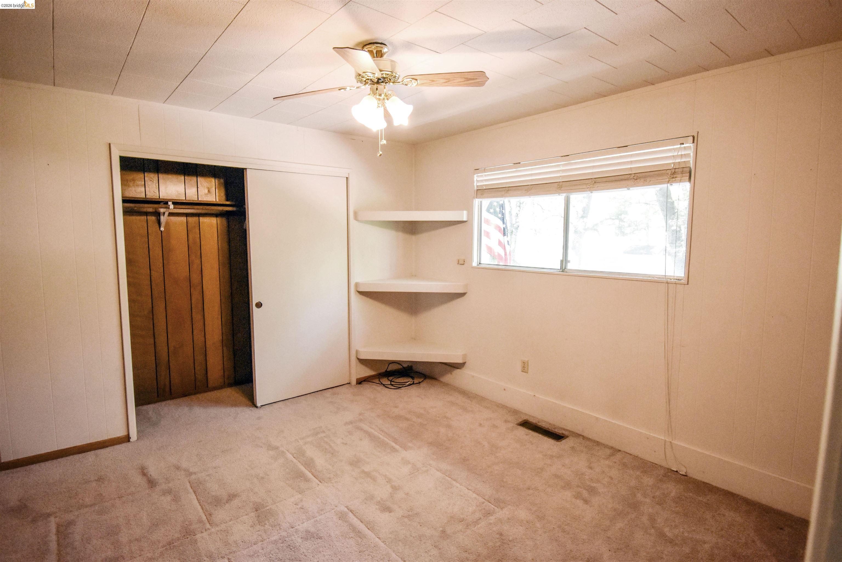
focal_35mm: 18
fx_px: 421
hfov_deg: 90.0
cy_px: 281
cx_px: 421
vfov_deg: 67.4
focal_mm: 12
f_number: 4.8
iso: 2000
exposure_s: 1/60
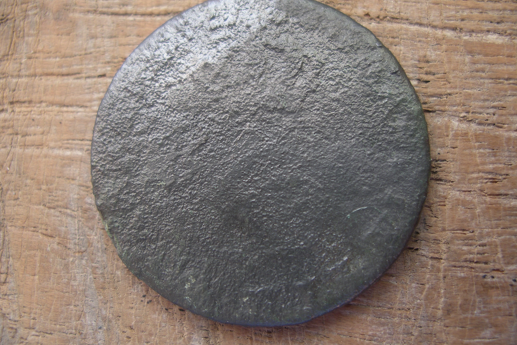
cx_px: 261
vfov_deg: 34.2
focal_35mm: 39
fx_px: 560
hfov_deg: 49.5
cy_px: 165
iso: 80
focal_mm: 7.8
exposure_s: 1/60
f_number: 2.8
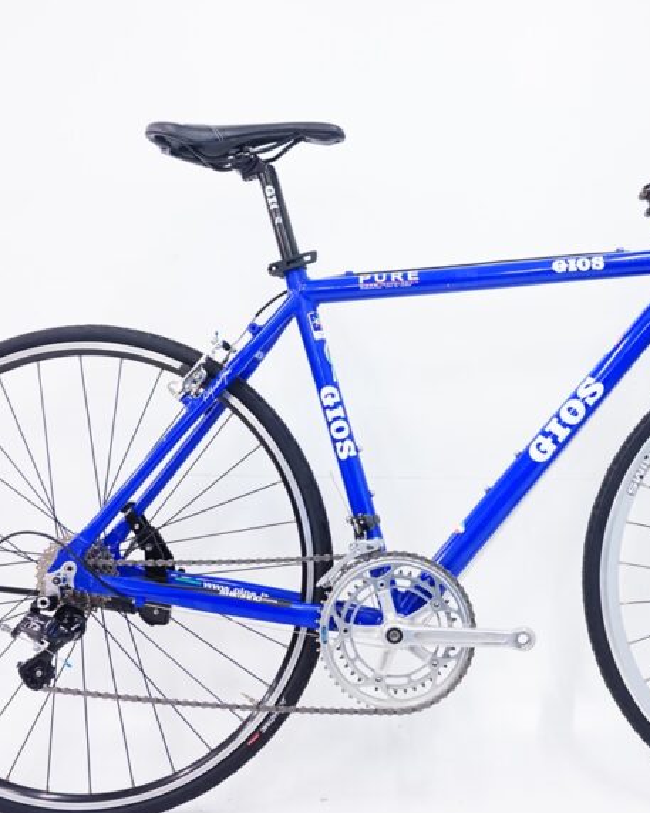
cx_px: 455
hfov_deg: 37.6
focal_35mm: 39
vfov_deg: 46.9
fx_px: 939
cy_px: 410
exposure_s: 1/30
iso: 1250
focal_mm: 18
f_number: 5.6
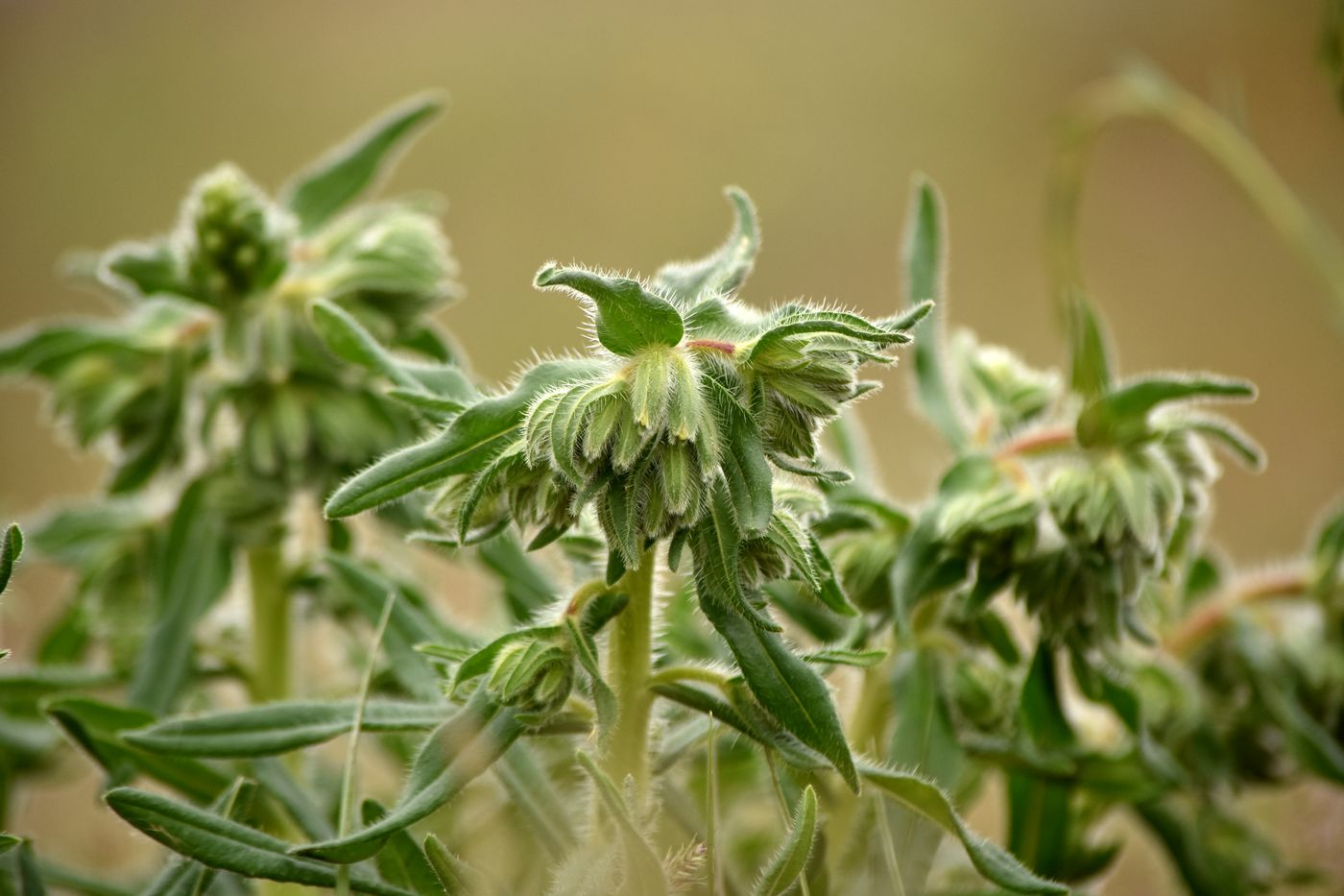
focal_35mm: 278
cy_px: 448
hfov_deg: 7.4
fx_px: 10358
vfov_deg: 5.0
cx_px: 672
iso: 250
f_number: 5
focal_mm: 185
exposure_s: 1/1000
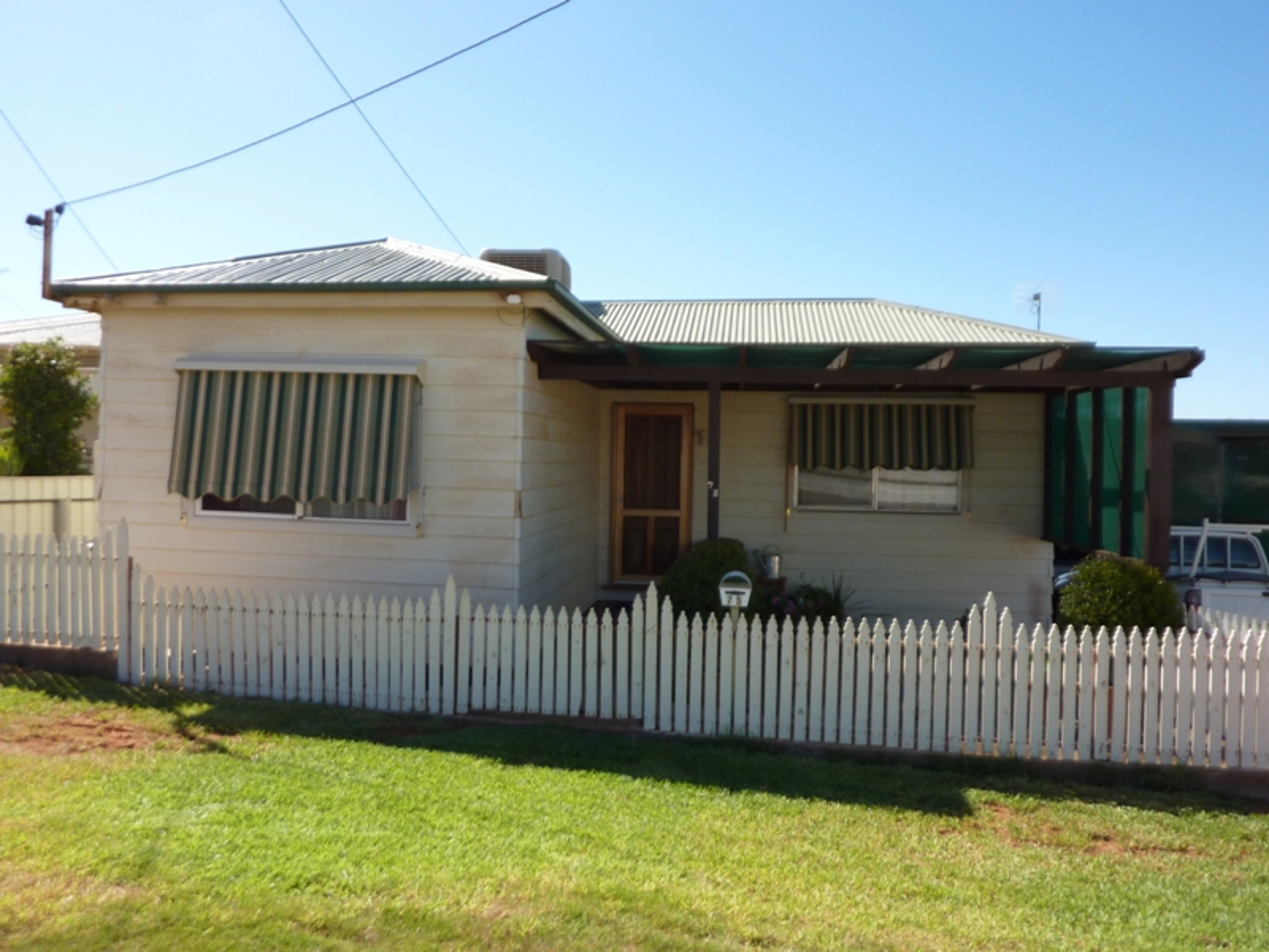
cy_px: 476
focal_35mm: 25
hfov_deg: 69.4
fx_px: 916
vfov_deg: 54.9
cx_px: 634
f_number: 4
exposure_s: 1/500
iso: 80
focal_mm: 4.1
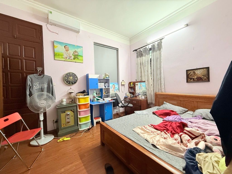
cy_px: 87
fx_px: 94
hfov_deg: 102.1
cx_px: 116
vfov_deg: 85.7
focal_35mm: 14
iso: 500
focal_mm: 2.22
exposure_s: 1/50
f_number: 2.2
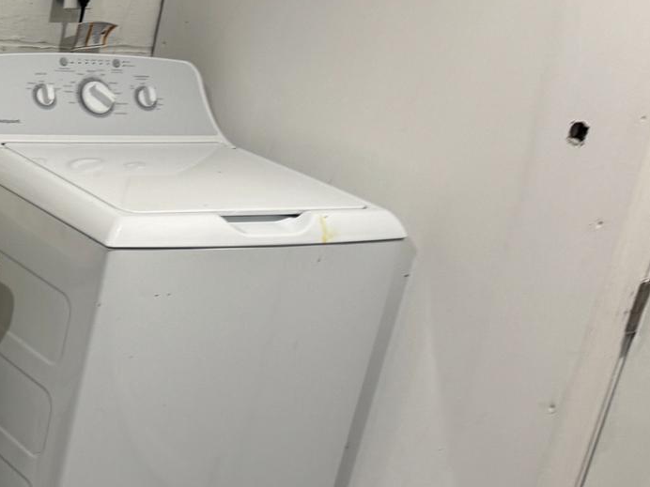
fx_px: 1333
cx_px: -170
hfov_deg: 24.3
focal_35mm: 71
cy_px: 262
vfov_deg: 20.7
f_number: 1.78
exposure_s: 1/60
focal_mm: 6.76
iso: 125
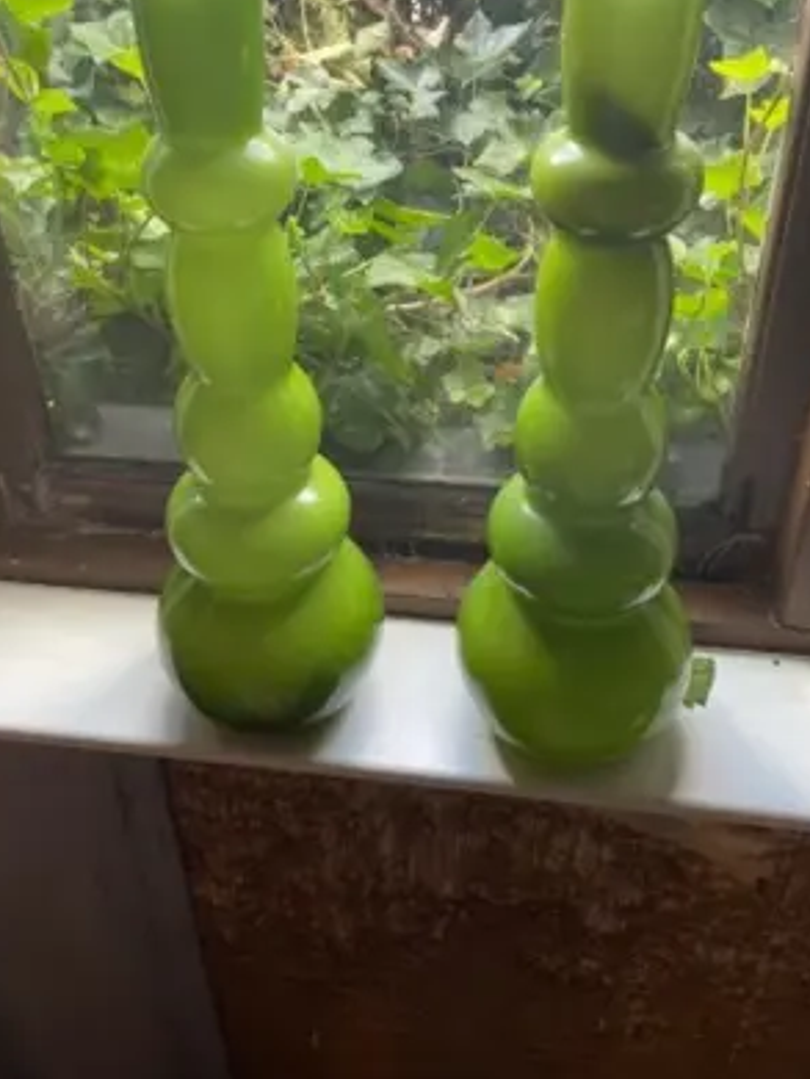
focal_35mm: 32
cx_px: 417
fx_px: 997
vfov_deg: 56.3
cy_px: 421
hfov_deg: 44.2
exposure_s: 1/60
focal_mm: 4.2
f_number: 1.6
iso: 125
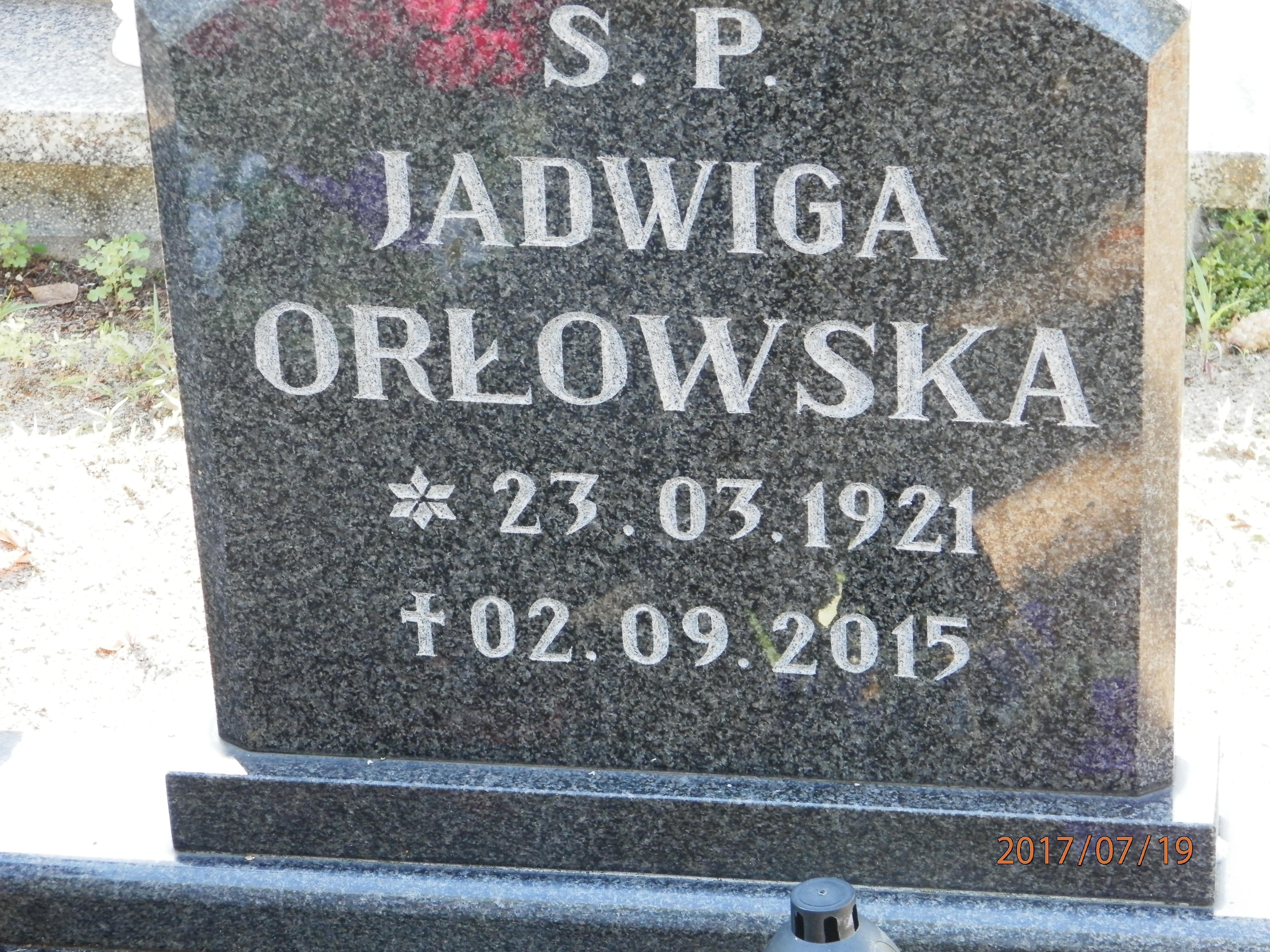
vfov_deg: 14.0
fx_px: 3889
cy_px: 476
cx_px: 635
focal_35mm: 106
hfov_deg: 18.5
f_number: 4.5
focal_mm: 19
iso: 200
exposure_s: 1/30
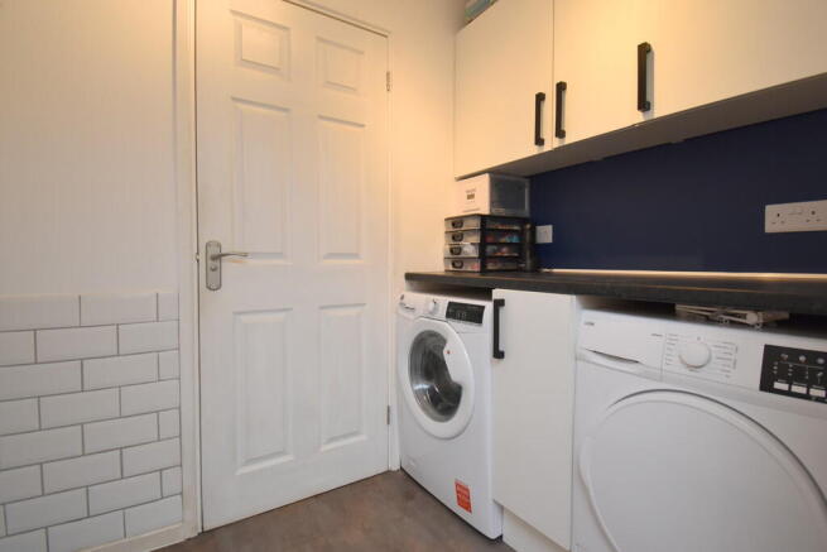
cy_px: 276
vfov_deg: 77.4
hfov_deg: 100.4
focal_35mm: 15
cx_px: 414
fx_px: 345
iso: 800
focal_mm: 10
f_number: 4.5
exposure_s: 1/160
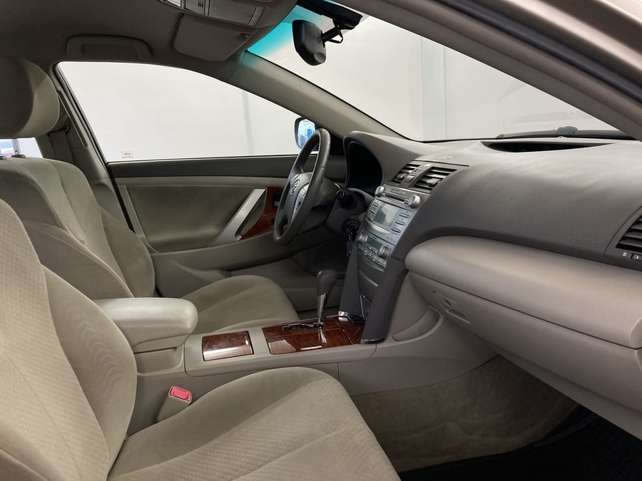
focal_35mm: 28
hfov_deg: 63.4
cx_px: 321
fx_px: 519
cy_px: 240
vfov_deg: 49.7
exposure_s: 1/100
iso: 80
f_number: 1.8
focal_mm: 3.99
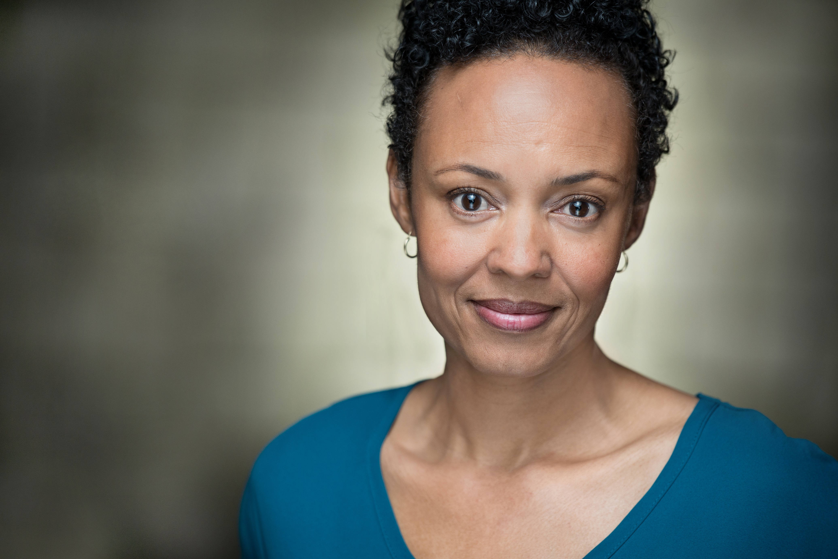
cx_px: 419
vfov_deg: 7.4
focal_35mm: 185
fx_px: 4307
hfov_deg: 11.1
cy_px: 280
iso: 500
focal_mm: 185
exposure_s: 1/160
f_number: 3.5
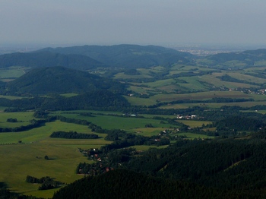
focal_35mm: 84
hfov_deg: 23.3
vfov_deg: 17.5
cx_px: 133
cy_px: 100
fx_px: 645
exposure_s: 1/500
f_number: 5.6
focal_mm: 8.8
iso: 100
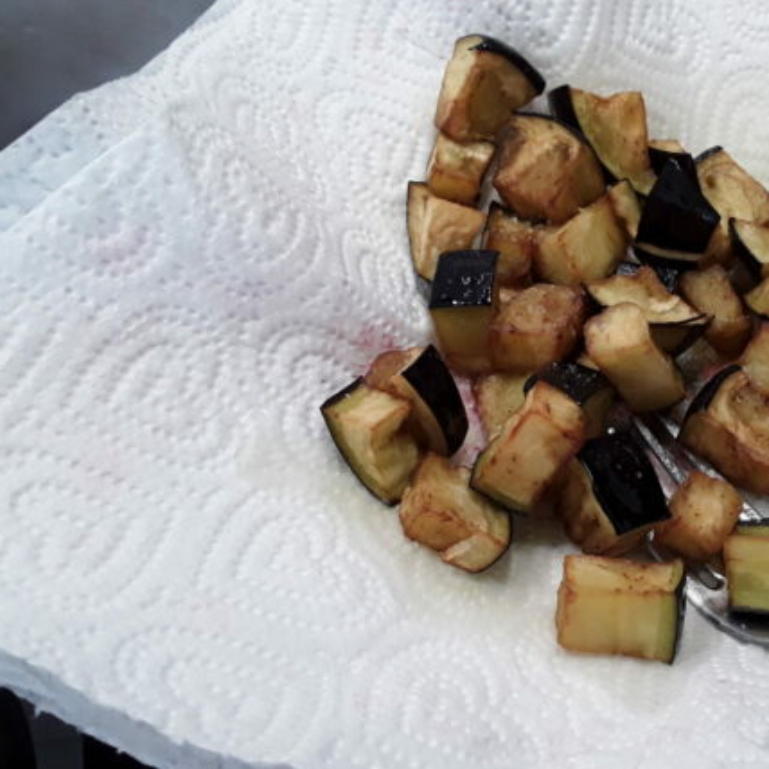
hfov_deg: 41.2
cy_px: 387
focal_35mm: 39
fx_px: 980
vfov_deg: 42.8
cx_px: 605
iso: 64
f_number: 1.9
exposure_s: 1/33
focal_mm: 2.91
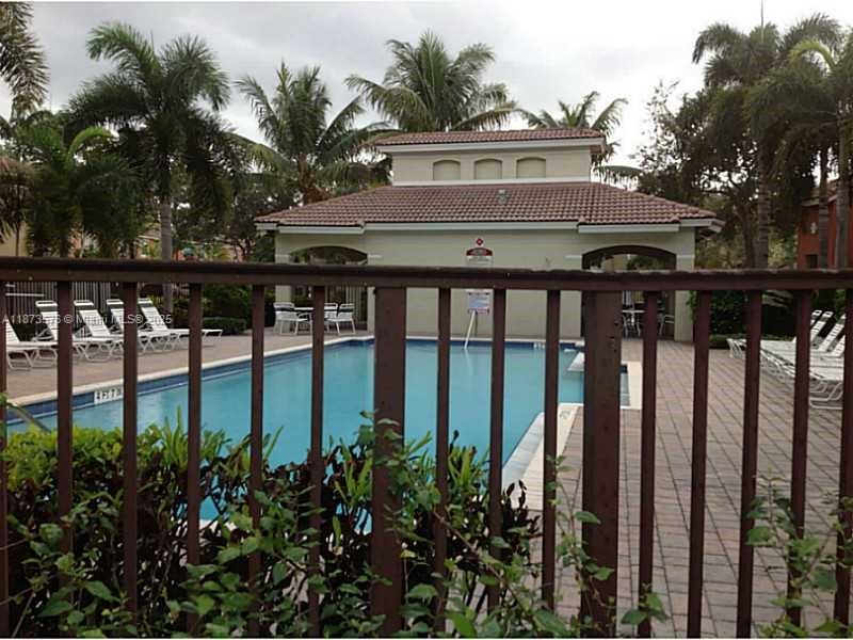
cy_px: 320
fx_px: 862
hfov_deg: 52.6
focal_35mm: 35
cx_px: 426
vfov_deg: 40.7
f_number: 2.4
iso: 50
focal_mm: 4.28
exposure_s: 1/451
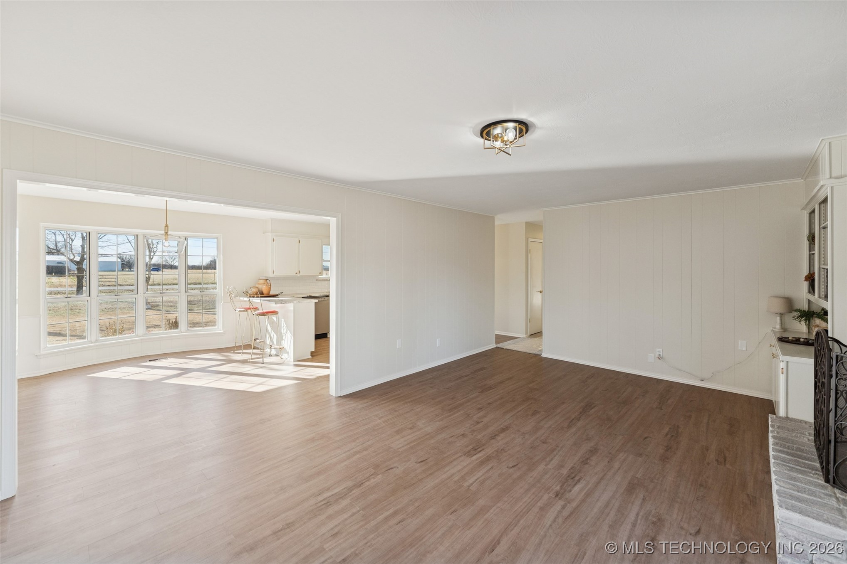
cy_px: 282
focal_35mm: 14
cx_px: 424
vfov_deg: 81.2
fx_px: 329
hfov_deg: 104.3
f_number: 2.8
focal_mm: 14
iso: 400
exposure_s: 1/640
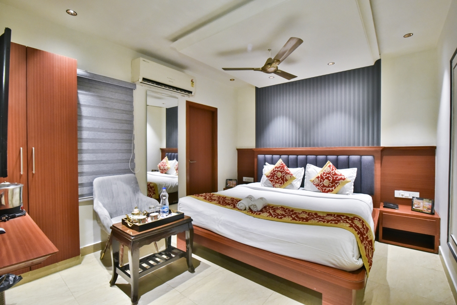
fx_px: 203
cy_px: 152
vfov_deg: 73.8
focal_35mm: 16
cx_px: 228
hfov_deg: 96.7
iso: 4000
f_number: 9
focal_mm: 16
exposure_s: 1/50
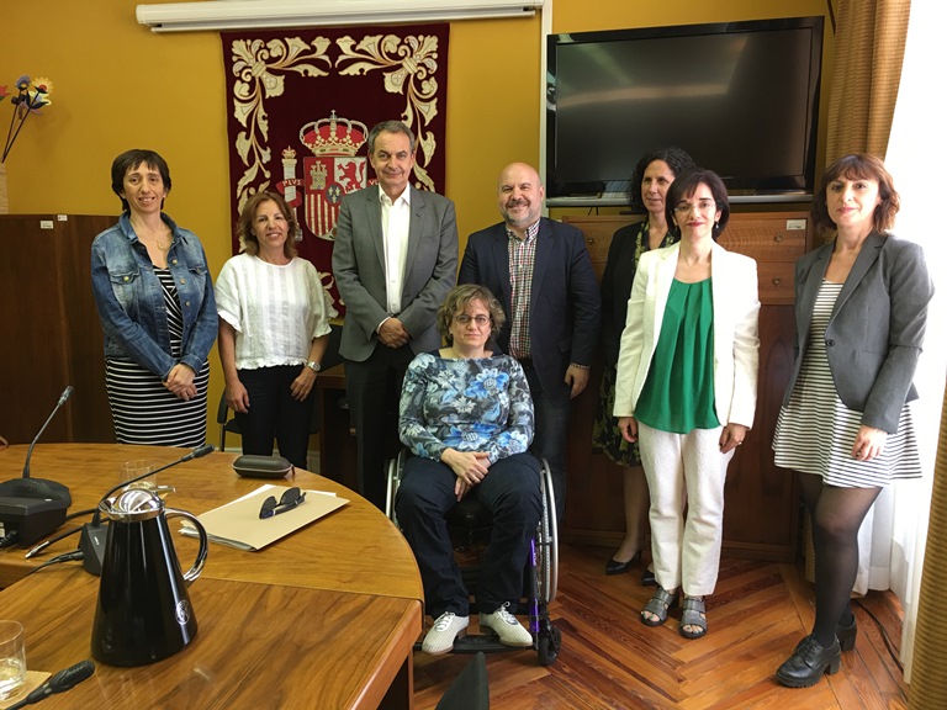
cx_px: 474
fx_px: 793
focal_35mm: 29
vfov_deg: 48.2
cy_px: 355
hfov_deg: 61.7
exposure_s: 1/17
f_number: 2.2
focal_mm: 4.15
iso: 40
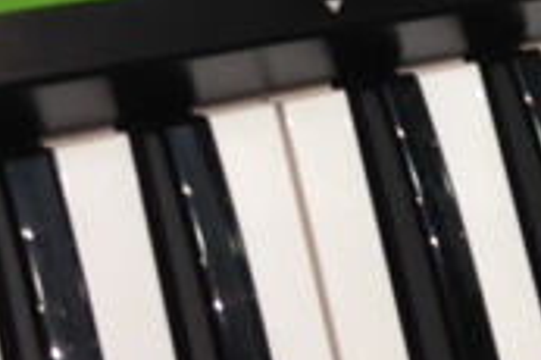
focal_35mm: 127
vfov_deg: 10.5
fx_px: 1907
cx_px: 544
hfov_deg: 15.8
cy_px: -153
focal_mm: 4.12
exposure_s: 1/20
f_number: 2.4
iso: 50
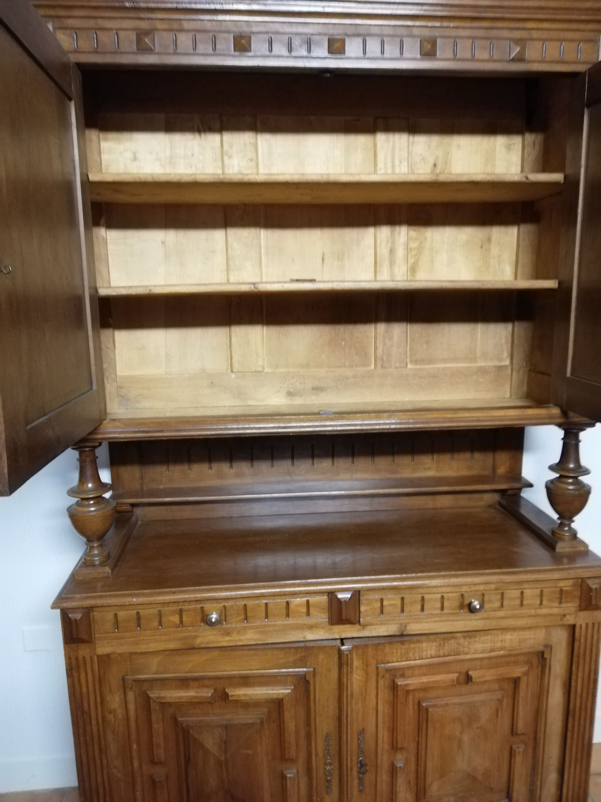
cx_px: 300
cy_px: 401
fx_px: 602
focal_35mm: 26
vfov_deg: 67.3
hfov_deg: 53.1
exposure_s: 1/16.7
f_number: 2.2
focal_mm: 3.81
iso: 640
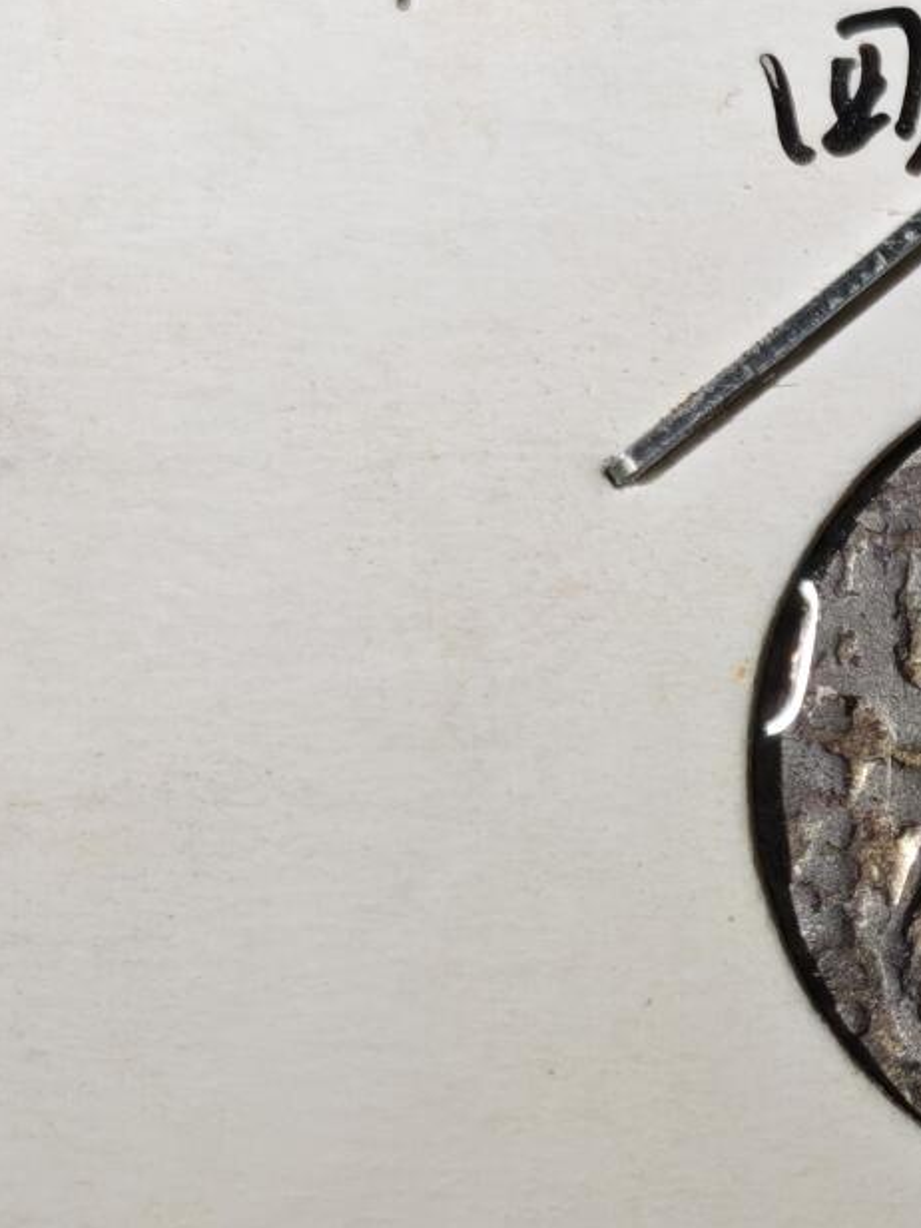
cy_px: 891
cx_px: 1260
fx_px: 5179
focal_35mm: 146
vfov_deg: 13.5
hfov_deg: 9.9
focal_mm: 5.85
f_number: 1.63
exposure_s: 1/211
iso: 50
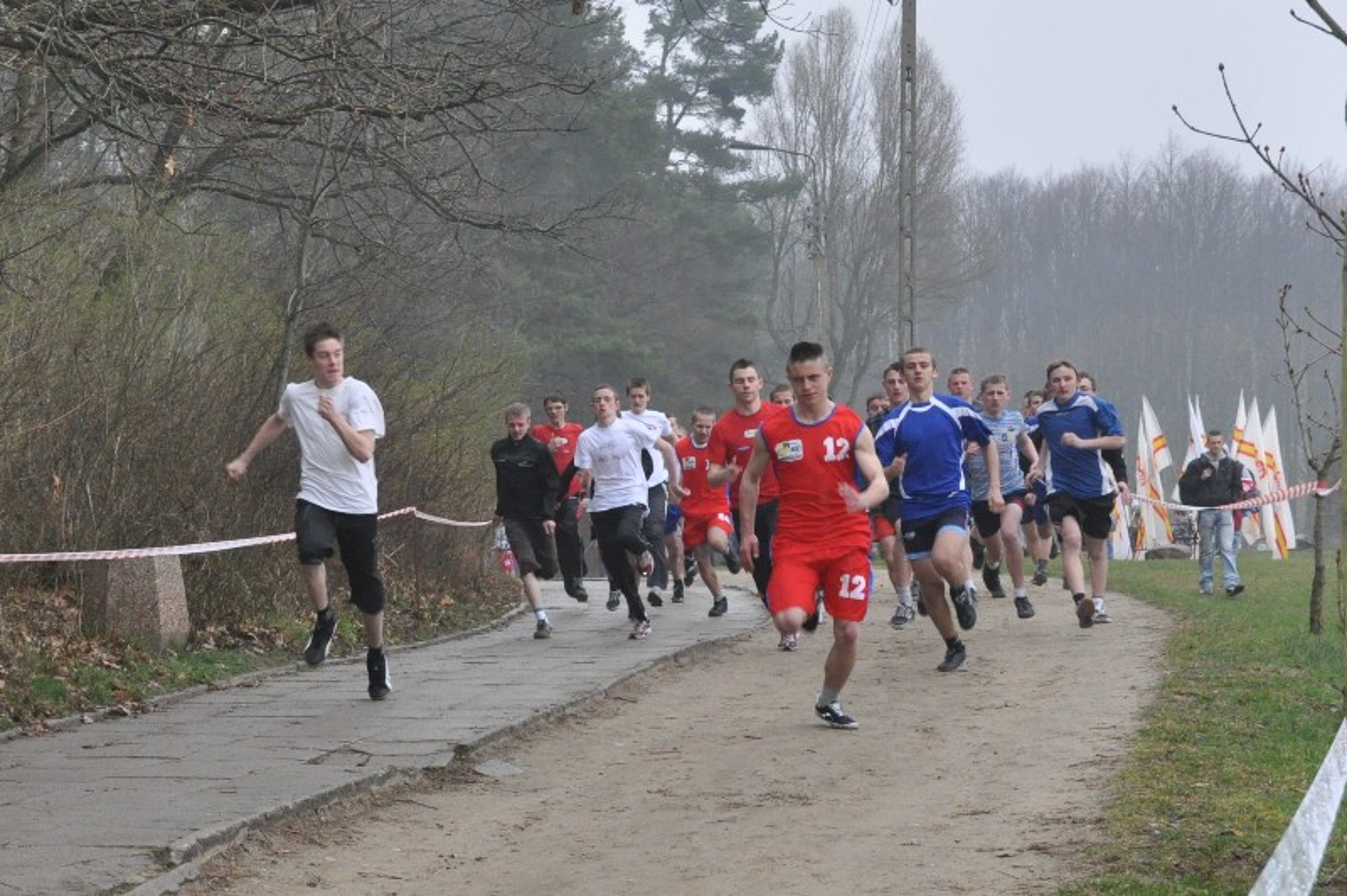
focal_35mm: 48
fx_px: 1794
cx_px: 674
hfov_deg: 41.1
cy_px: 448
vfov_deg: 28.0
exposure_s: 1/200
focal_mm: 32
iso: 1000
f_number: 6.3
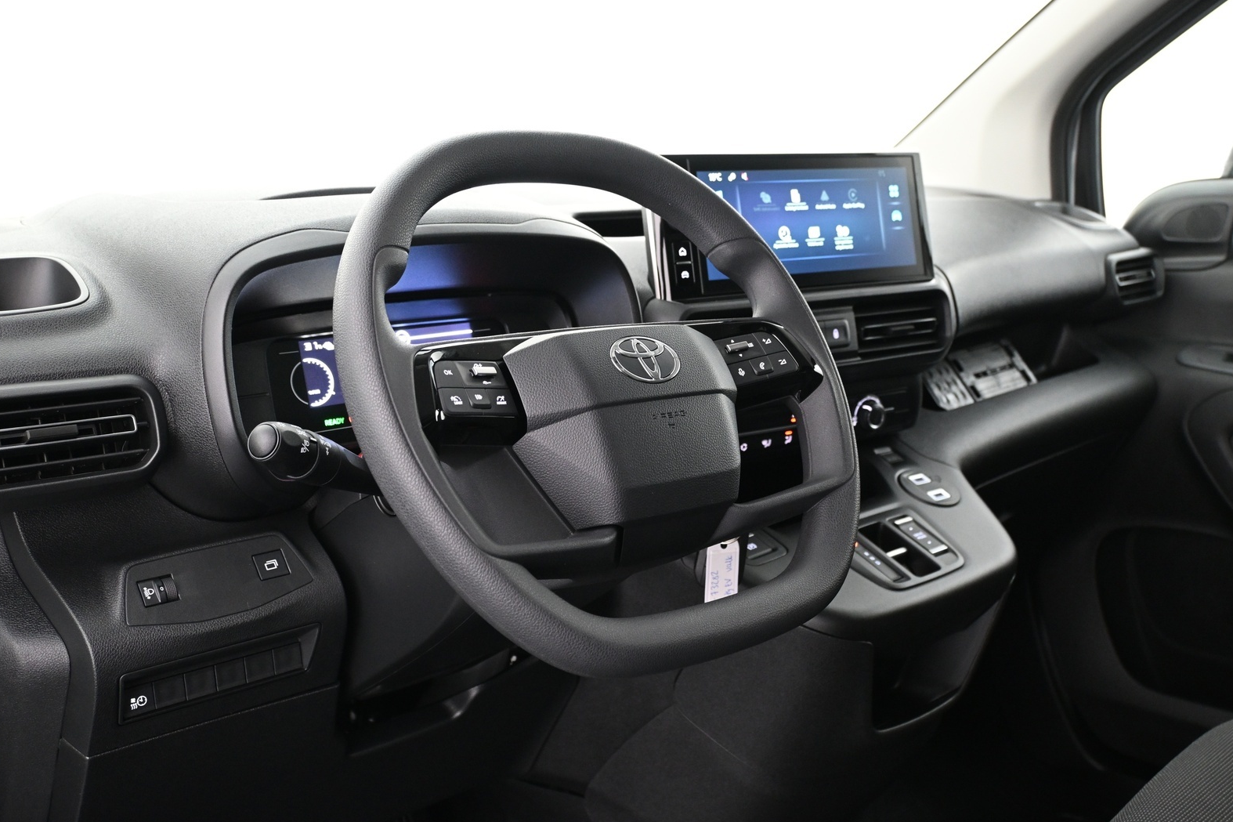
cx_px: 601
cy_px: 404
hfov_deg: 53.8
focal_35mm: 36
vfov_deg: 37.3
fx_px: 1216
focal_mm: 23
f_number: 4.2
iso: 1600
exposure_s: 1/10
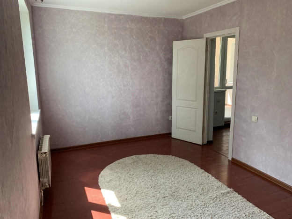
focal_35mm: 26
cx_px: 146
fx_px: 219
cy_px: 110
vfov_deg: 53.1
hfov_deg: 67.3
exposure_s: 1/121
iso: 50
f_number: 1.8
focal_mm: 4.25
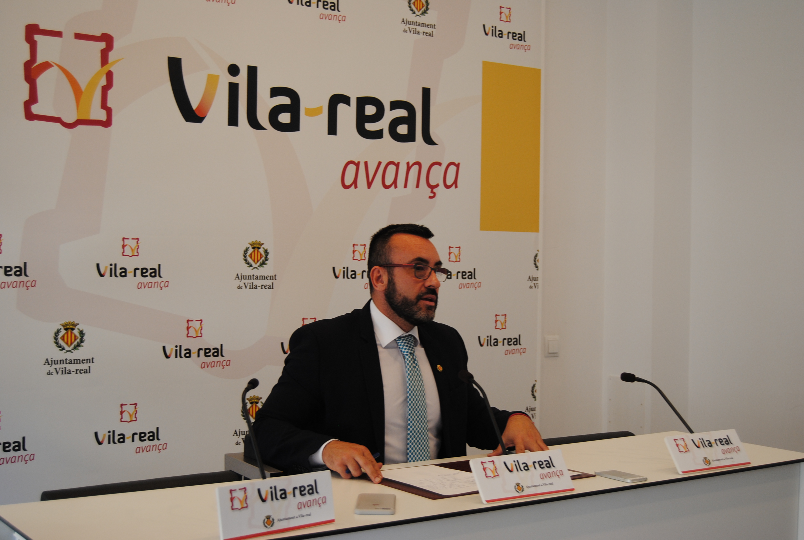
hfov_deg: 41.0
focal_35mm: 48
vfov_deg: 28.2
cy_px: 270
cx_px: 402
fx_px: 1074
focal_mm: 32
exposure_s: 1/80
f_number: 4.5
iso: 200
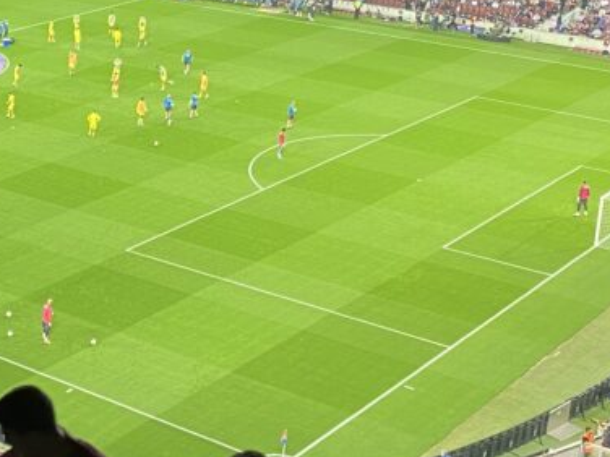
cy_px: 175
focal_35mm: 83
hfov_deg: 22.1
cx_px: -89
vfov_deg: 17.8
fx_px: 1463
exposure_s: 1/50
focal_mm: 4.25
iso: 80
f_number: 1.8
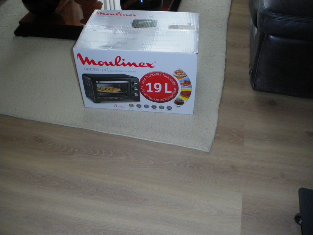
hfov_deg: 51.4
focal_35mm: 36
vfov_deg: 39.7
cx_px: 156
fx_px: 326
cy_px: 118
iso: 400
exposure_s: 1/50
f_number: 3.5
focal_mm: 6.3
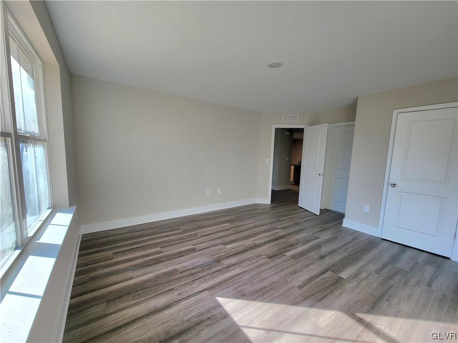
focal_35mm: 13
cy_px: 172
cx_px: 229
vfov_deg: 89.9
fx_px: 172
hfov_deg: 106.2
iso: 50
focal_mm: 2.2
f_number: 2.2
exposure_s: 1/213
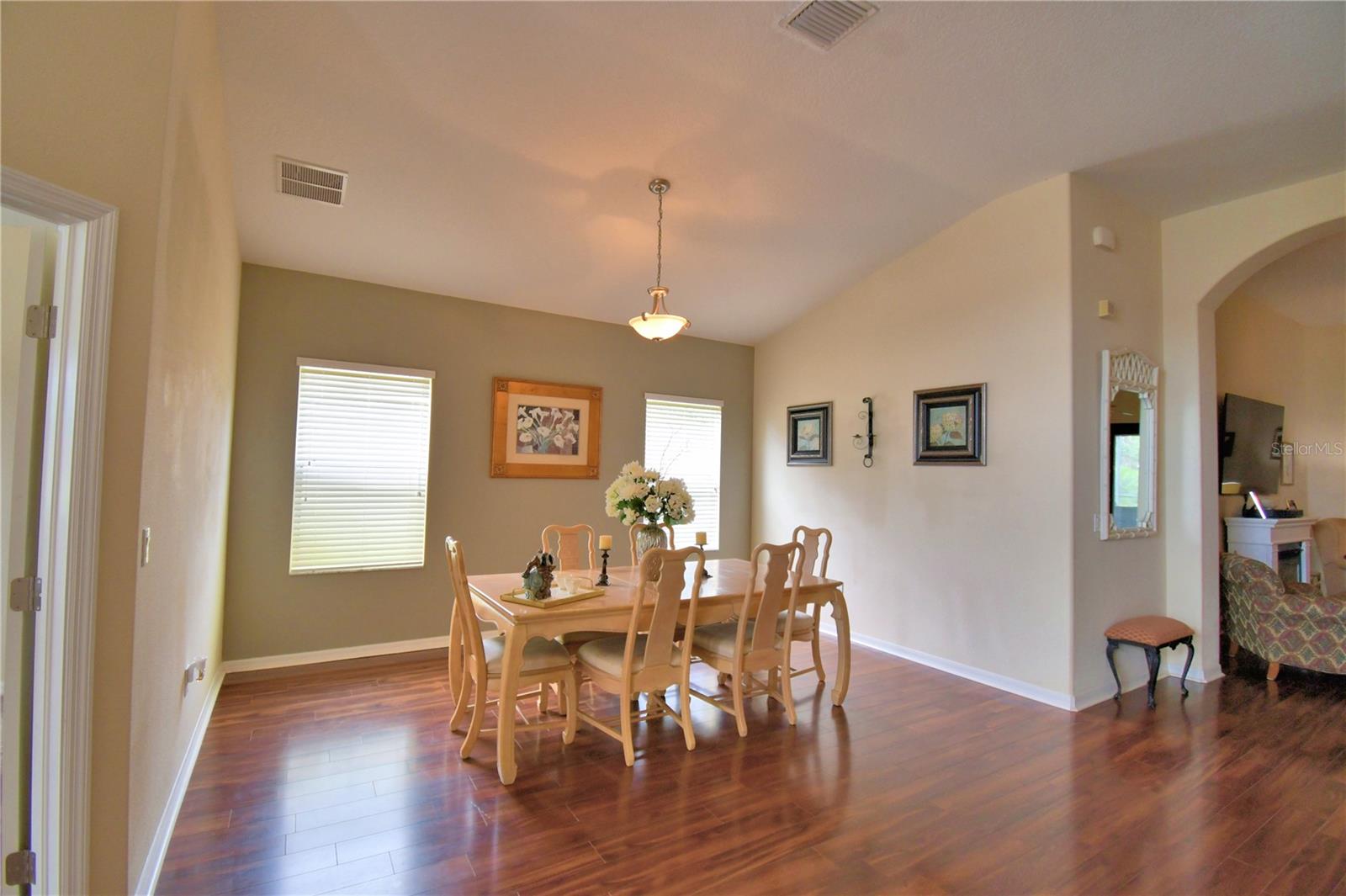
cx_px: 673
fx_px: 561
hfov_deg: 100.4
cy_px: 448
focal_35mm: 15
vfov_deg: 77.3
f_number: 4.5
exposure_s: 1/125
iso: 360
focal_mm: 10
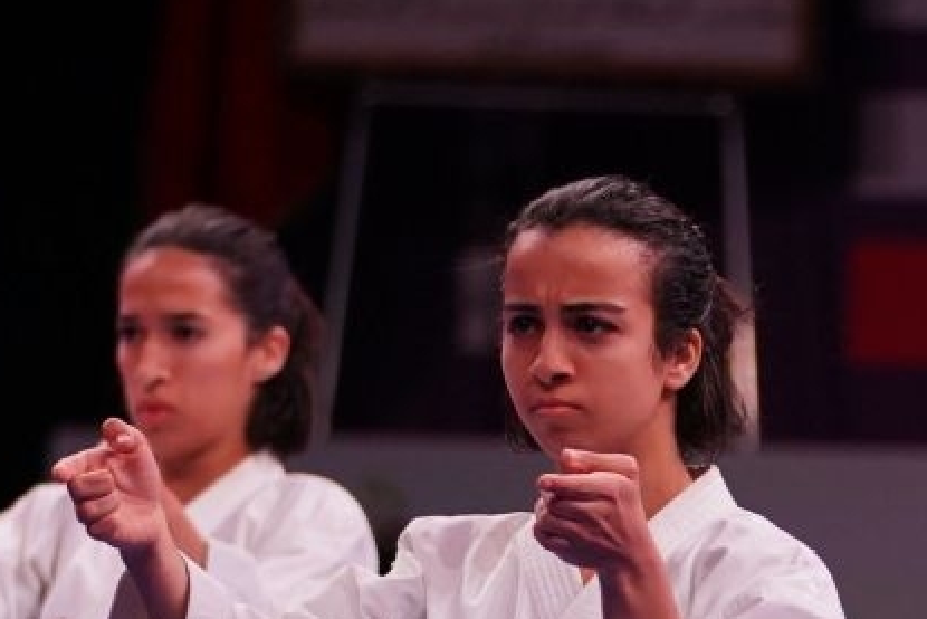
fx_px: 12389
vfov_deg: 2.9
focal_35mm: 481
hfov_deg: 4.3
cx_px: 1229
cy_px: 970
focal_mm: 111
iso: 1250
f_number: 2.8
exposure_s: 1/500
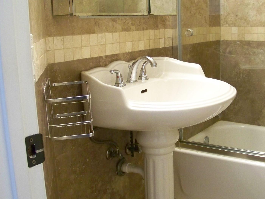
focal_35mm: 48
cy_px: 100
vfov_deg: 30.3
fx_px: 367
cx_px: 157
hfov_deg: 39.5
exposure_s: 1/30
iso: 320
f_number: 2.8
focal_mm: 5.85
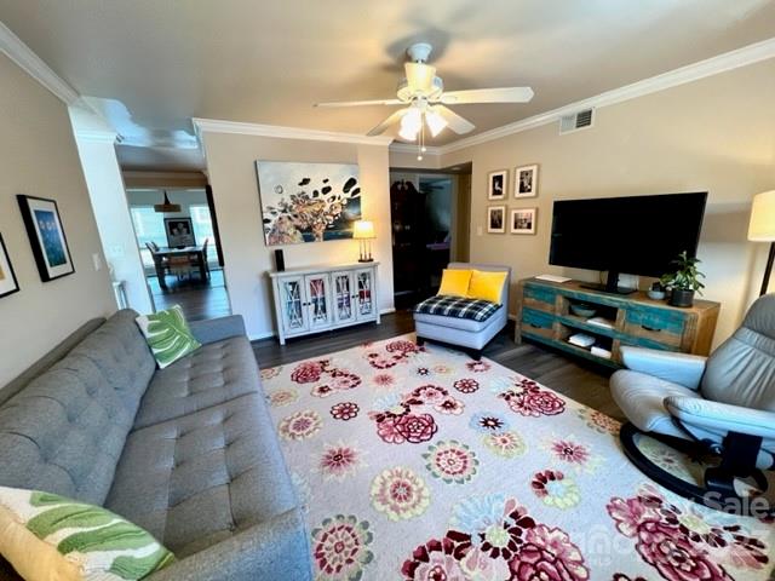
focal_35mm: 13
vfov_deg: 89.9
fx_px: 291
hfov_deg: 106.2
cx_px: 388
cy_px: 290
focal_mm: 1.57
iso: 200
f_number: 1.8
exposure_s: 1/60
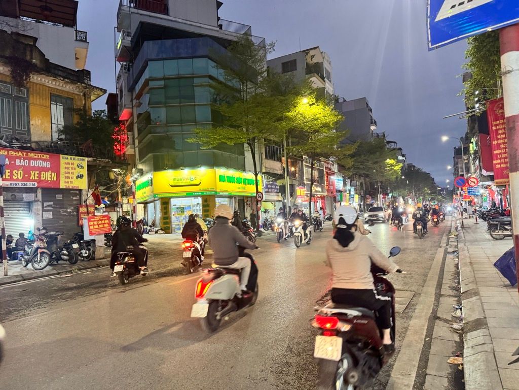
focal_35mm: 24
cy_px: 195
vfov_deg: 56.8
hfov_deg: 71.6
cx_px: 260
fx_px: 360
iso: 500
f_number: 1.78
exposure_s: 1/50
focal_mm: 6.76
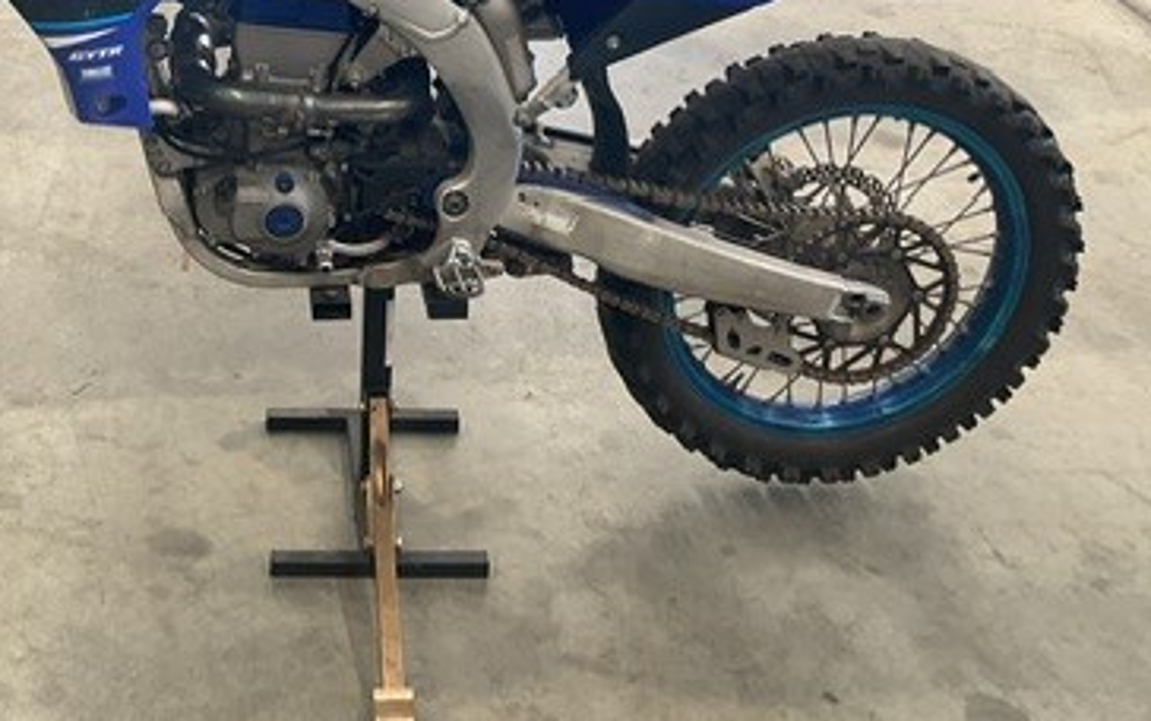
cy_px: 73
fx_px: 1695
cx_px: 335
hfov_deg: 36.9
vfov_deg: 23.4
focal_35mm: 54
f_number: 1.8
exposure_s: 1/60
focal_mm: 3
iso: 40
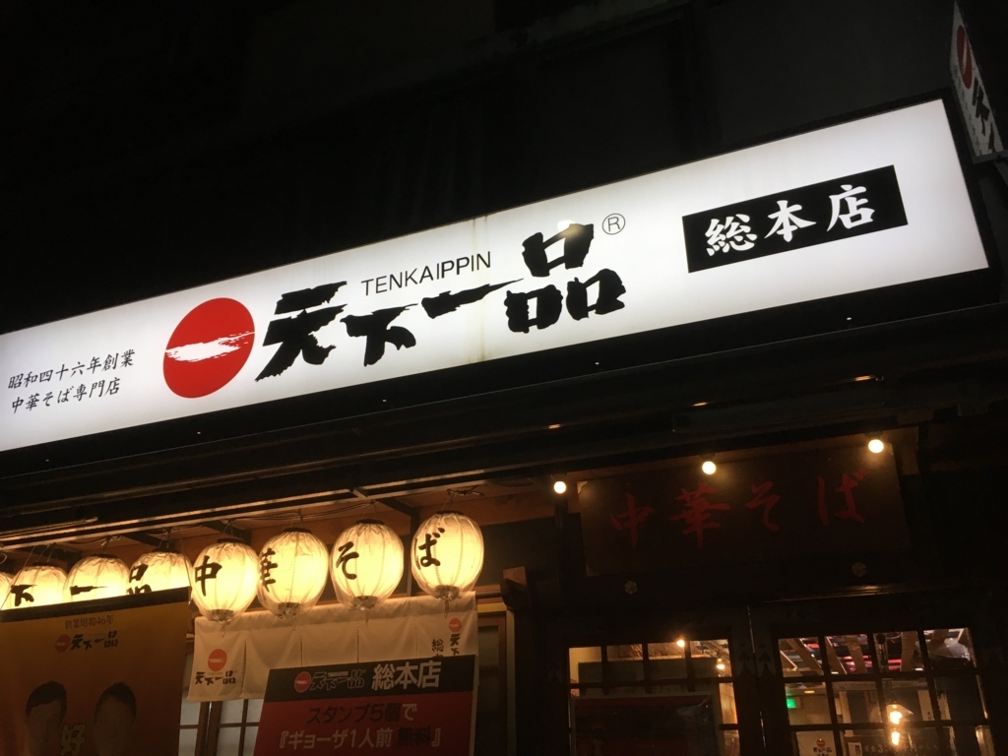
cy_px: 378
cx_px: 504
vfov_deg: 48.2
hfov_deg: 61.7
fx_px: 844
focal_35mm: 29
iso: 32
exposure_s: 1/30
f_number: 2.2
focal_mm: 4.15
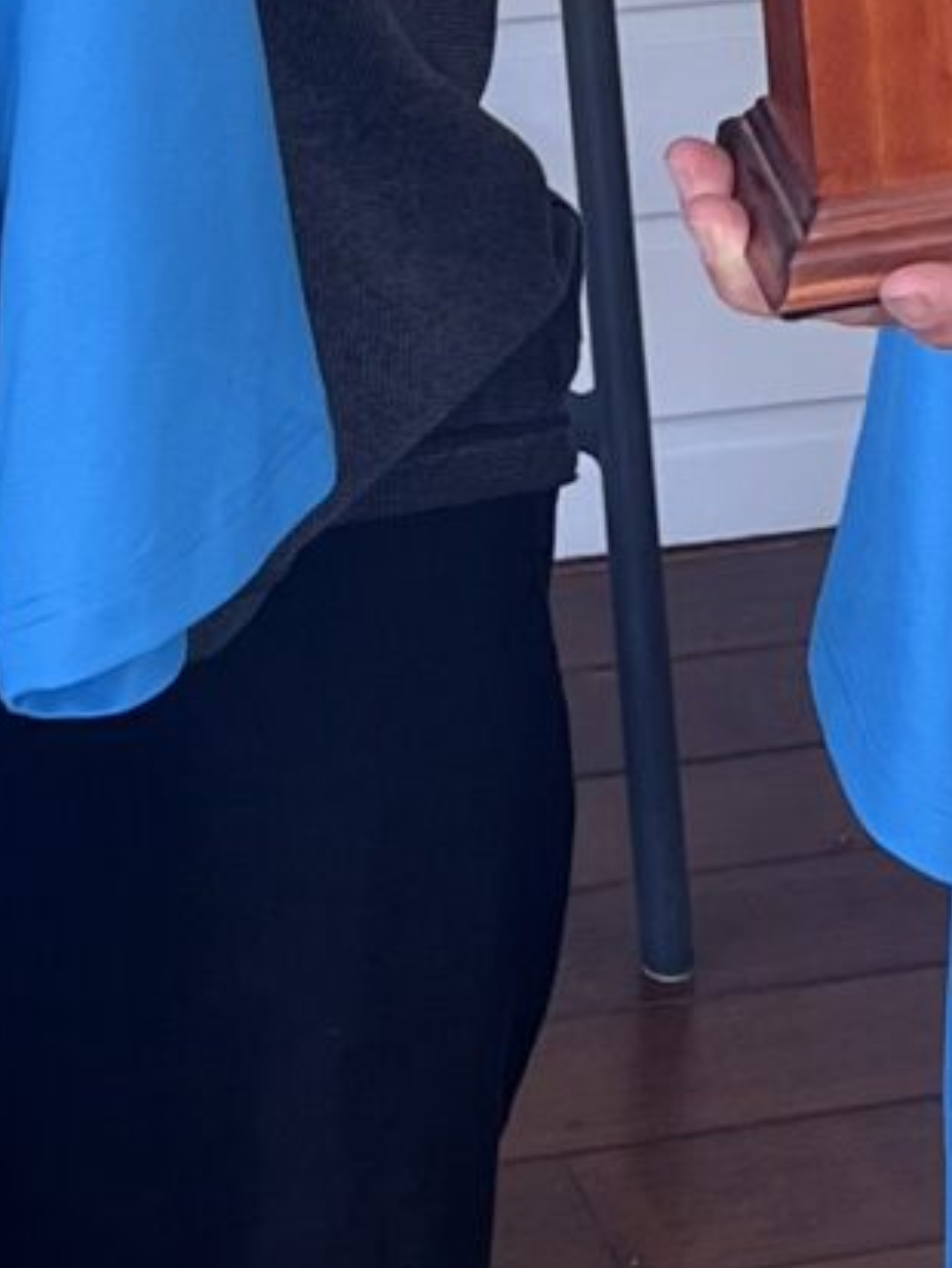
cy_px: -626
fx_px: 5901
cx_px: 964
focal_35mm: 161
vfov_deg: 11.7
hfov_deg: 9.2
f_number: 1.5
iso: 50
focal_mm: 5.7
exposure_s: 1/324
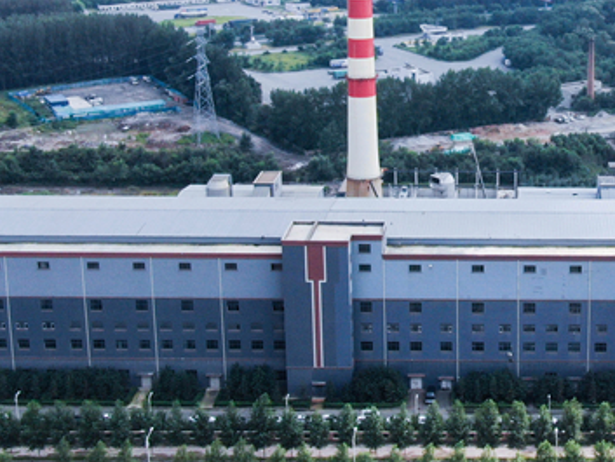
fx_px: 1209
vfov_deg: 21.4
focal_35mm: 68
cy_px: 89
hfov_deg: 27.7
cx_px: 524
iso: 100
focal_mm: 5.22
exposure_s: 1/1250
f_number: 3.1
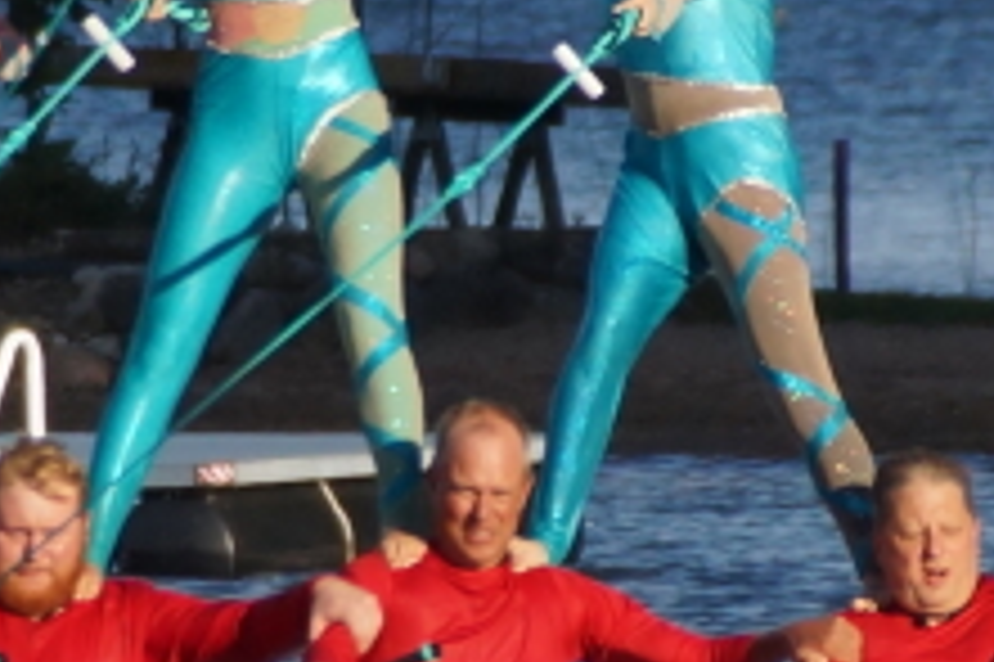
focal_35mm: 1698
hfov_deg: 1.2
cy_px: 392
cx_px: 564
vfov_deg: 0.8
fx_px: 46847
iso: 250
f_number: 6.3
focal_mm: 250
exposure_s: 1/400
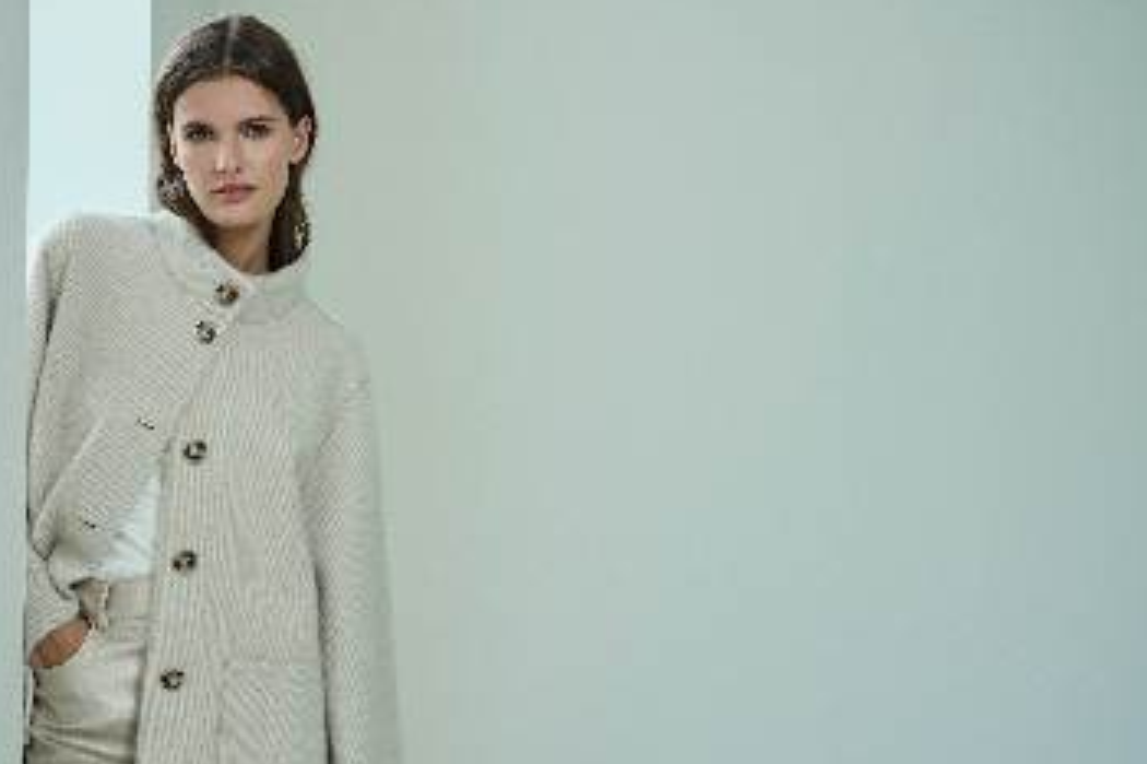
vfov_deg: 22.5
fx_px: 1911
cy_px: 477
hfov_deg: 33.1
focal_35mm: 60
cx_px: 377
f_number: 4
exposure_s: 1/200
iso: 400
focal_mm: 42
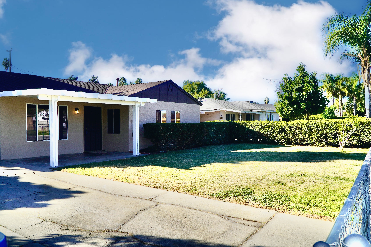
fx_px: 278
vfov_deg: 47.9
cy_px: 124
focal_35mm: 27
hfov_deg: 67.4
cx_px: 186
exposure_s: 1/160
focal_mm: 18
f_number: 9.5
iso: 100
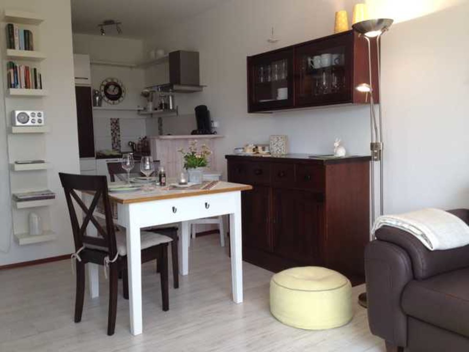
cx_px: 234
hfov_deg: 52.6
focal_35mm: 35
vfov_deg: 40.7
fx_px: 474
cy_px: 176
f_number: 2.4
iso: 50
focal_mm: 4.28
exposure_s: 1/120
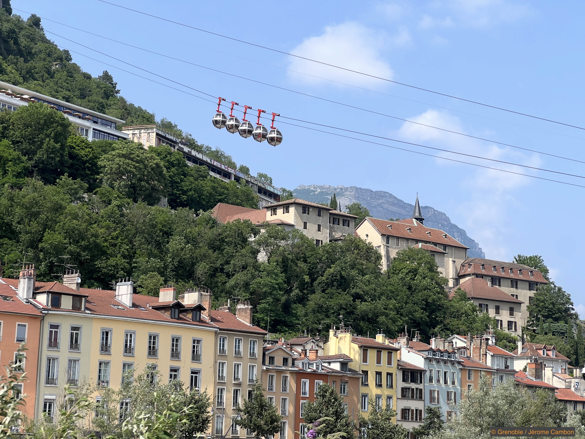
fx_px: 1301
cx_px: 292
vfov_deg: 19.1
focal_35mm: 77
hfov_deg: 25.3
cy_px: 220
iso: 32
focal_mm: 9
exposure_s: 1/690
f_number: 2.8
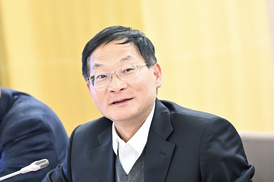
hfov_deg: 10.2
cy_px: 91
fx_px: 1537
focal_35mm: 202
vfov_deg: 6.8
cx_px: 137
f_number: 2.8
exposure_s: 1/80
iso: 5000
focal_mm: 135
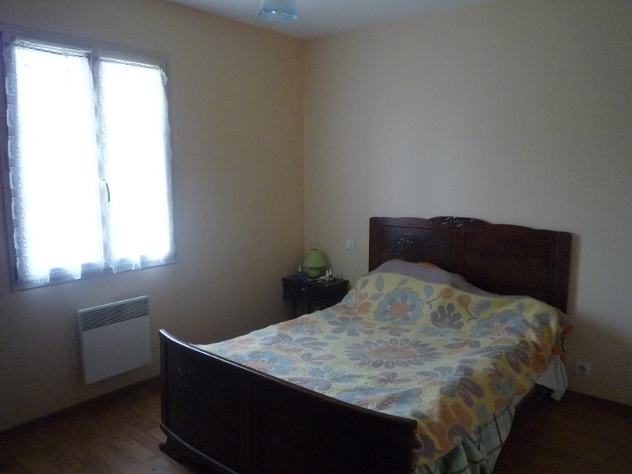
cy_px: 237
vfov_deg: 51.4
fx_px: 493
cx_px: 316
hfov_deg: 65.3
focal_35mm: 27
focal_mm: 4.4
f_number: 2.8
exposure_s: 1/20
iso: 400
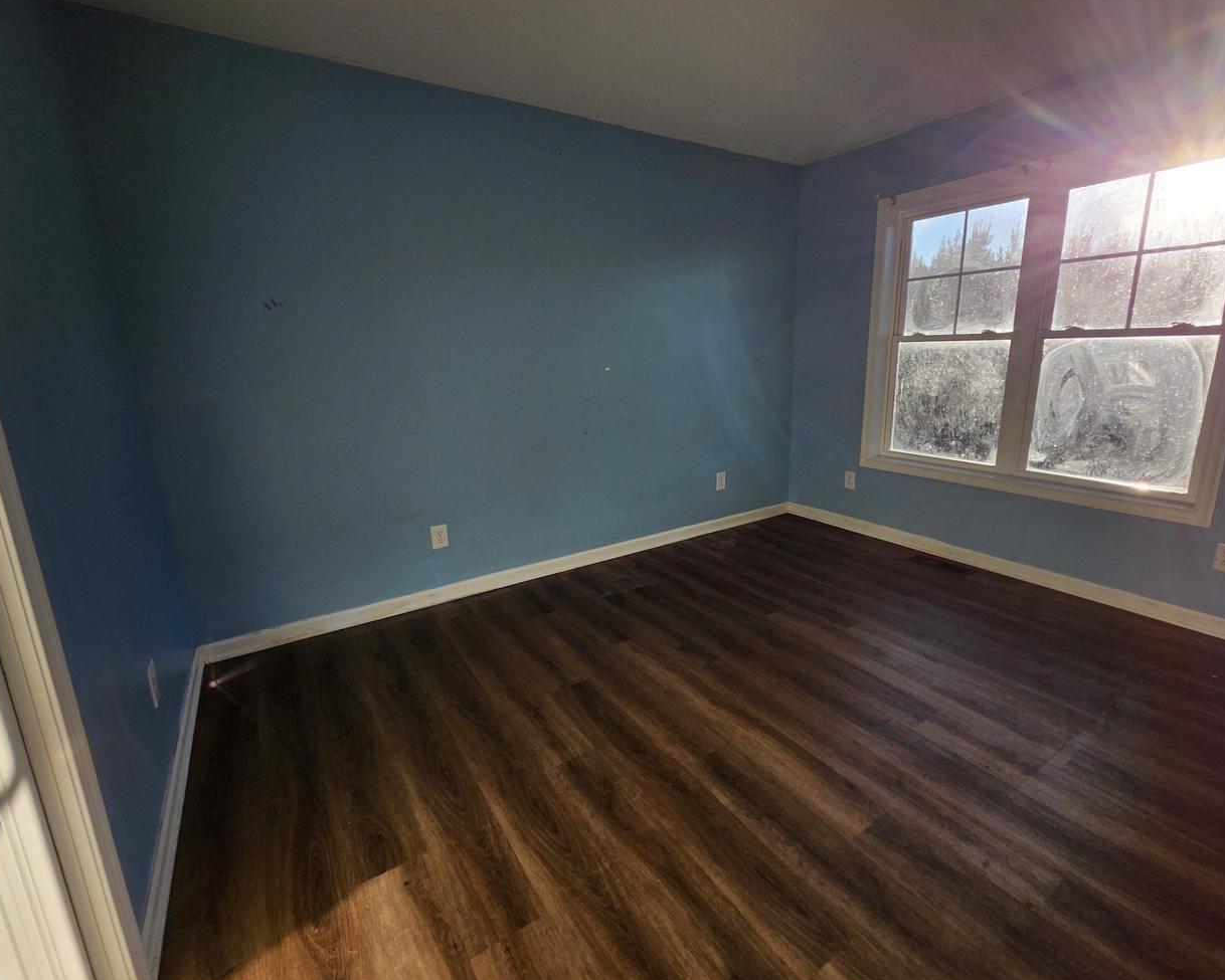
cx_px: 636
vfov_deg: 84.0
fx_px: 544
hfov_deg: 96.7
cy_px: 472
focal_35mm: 15
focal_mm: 1.74
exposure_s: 1/873
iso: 40
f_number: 2.2
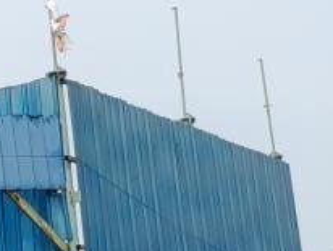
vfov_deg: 11.7
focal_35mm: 124
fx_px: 1194
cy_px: 296
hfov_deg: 12.5
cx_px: -461
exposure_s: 1/921
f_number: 2
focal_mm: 4.6
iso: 20
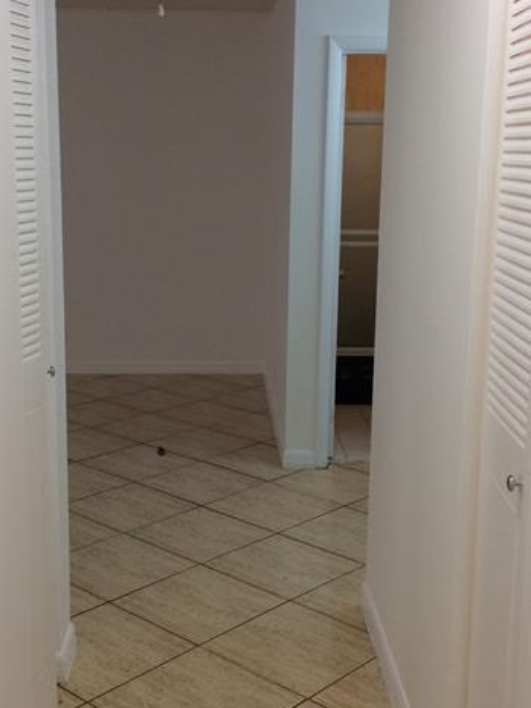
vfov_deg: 39.7
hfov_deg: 30.2
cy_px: 351
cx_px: 241
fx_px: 982
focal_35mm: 48
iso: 40
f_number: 2.2
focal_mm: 4.15
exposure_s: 1/30
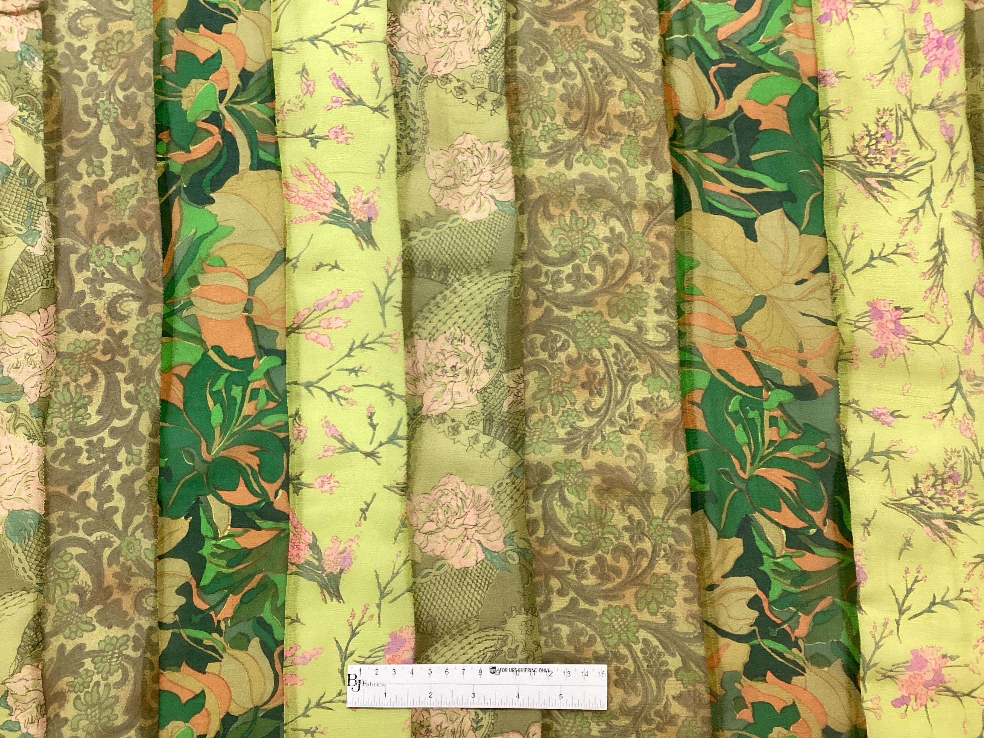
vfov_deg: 45.4
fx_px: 881
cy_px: 369
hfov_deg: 58.4
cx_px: 492
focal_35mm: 31
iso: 80
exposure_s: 1/50
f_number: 2.4
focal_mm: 3.3
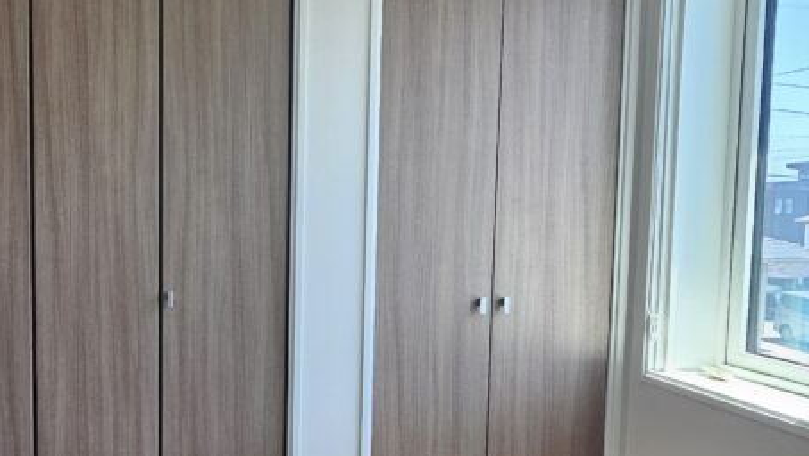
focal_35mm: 32
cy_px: 268
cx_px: 154
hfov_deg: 56.3
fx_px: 687
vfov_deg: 36.6
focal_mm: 2.2
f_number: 2.2
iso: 50
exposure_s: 1/60
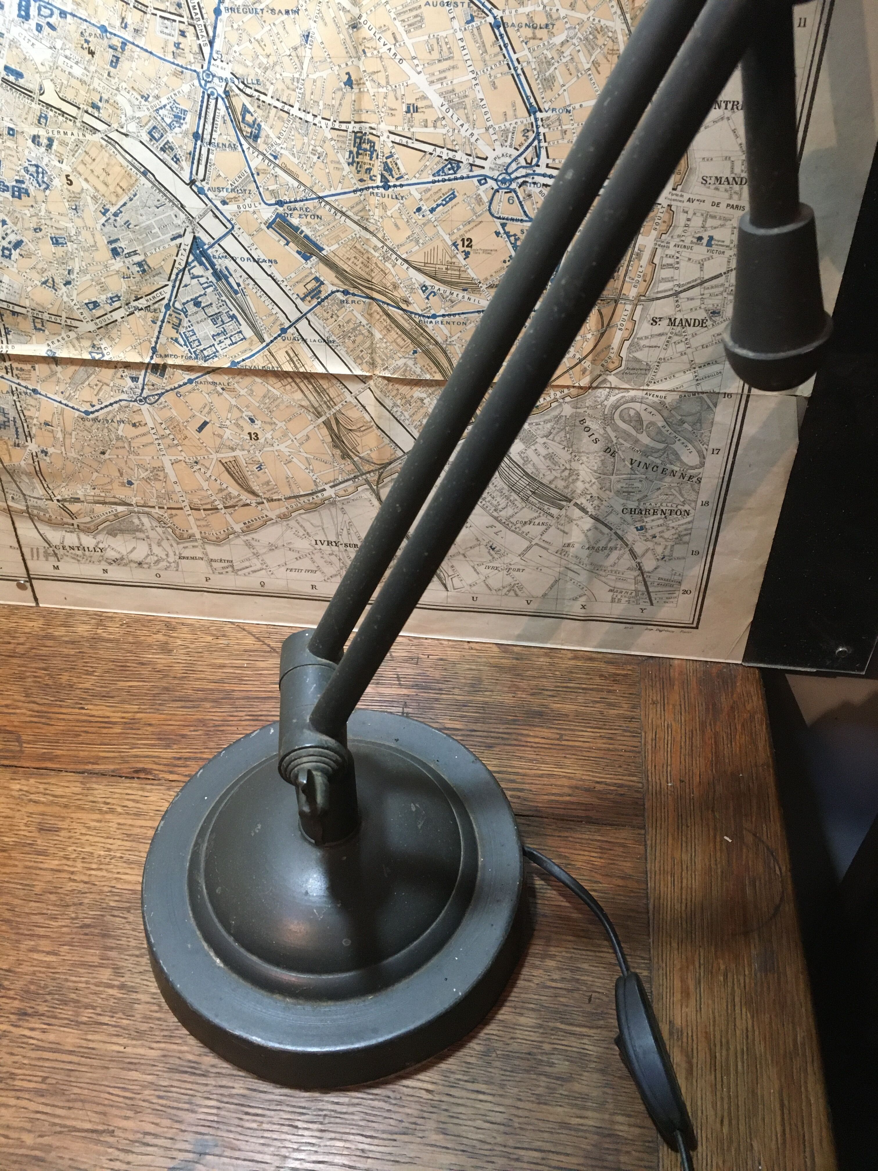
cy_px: 586
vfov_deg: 61.7
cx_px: 439
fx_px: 981
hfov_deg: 48.2
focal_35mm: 29
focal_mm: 4.15
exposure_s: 1/33
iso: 200
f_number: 2.2
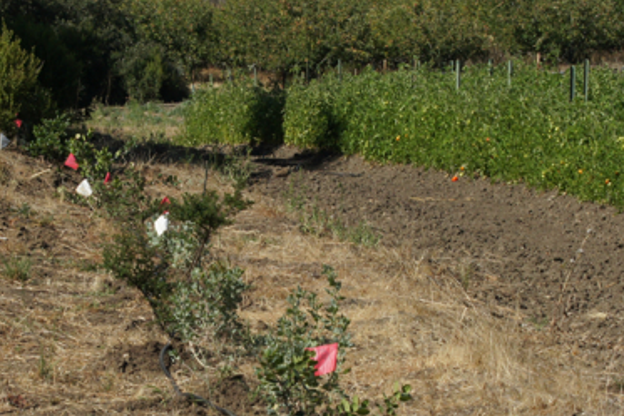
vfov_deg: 7.1
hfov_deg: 10.6
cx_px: 202
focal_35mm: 193
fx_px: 3344
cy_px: 297
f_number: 20
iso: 400
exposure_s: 1/250
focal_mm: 75
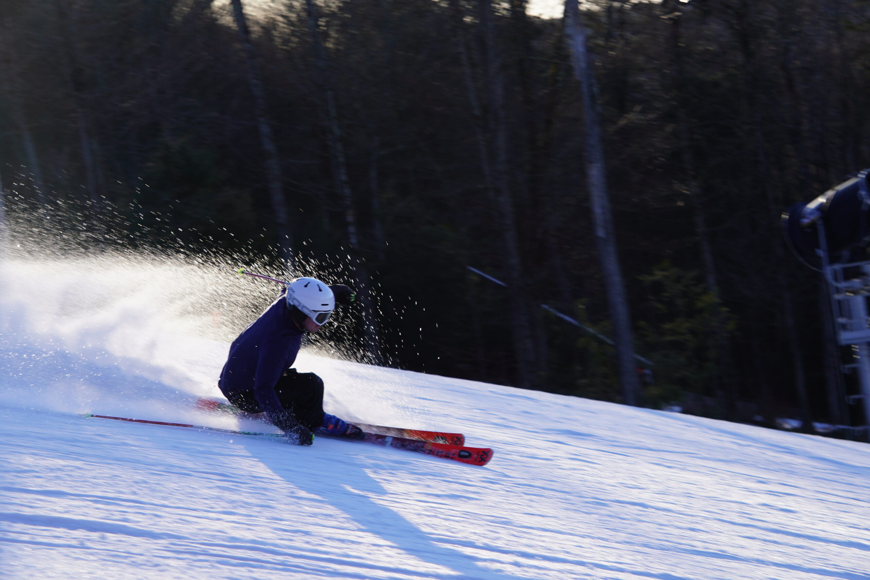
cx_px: 435
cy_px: 290
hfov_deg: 18.7
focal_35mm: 110
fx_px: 2646
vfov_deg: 12.5
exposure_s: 1/250
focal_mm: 73
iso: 100
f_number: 5.6
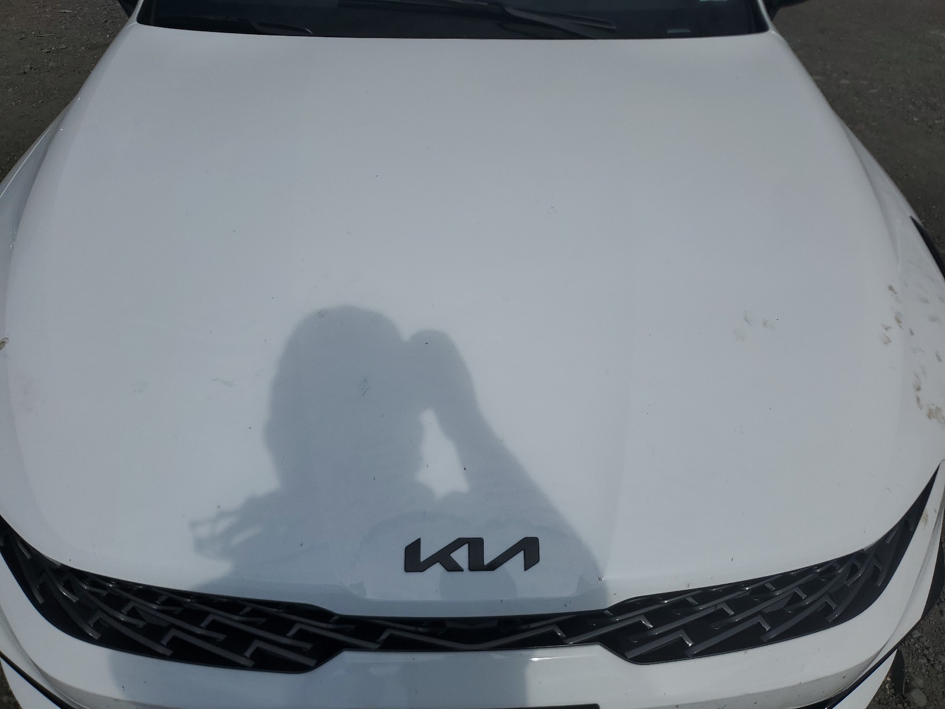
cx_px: 472
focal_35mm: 26
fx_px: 710
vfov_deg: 53.1
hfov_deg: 67.3
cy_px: 354
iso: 50
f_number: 1.5
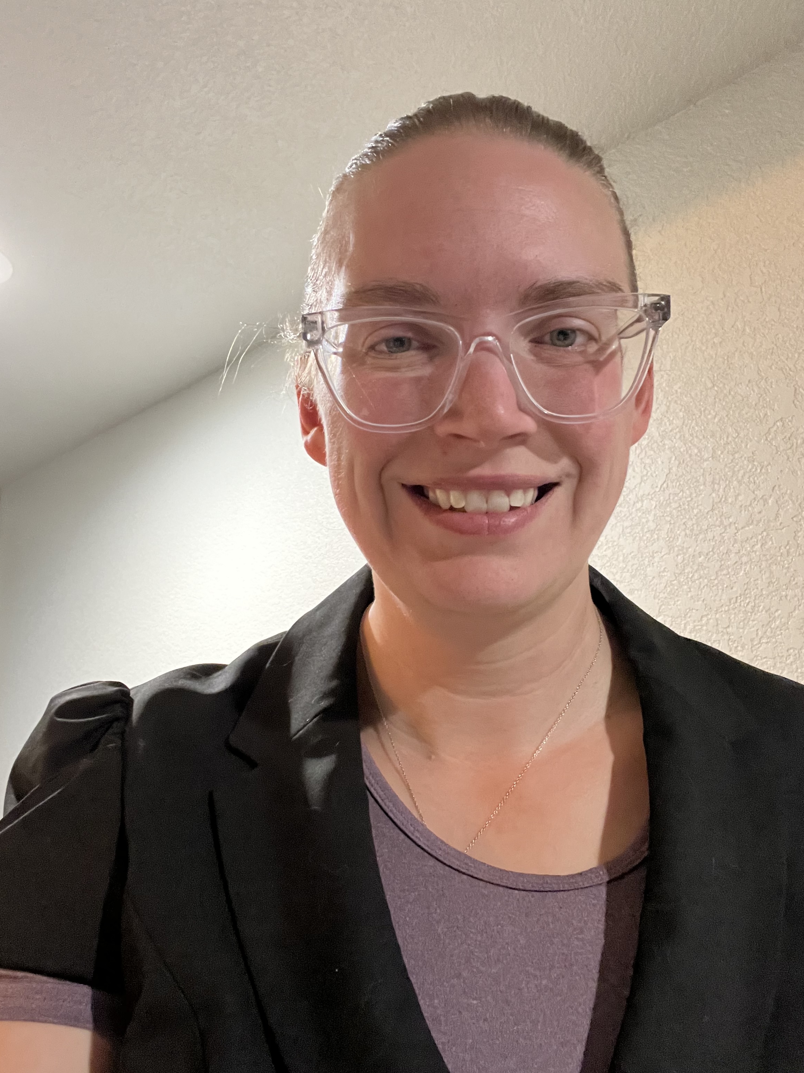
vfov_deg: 60.0
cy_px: 536
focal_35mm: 30
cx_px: 402
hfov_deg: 46.8
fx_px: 929
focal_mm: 2.71
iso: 800
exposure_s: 1/28
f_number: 2.2
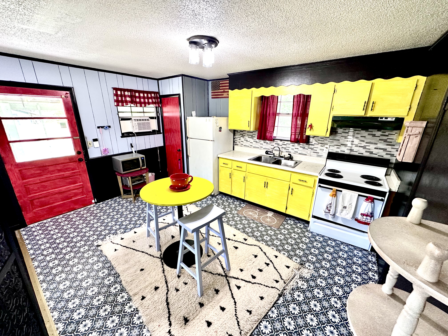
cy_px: 168
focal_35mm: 14
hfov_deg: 102.1
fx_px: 181
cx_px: 224
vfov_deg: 85.7
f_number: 2.2
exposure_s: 1/60
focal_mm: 2.22
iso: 250
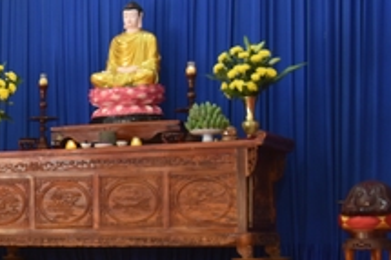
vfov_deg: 11.9
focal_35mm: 115
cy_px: 165
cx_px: -165
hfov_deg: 16.5
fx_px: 1248
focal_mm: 38
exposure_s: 1/60
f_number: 4
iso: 1000
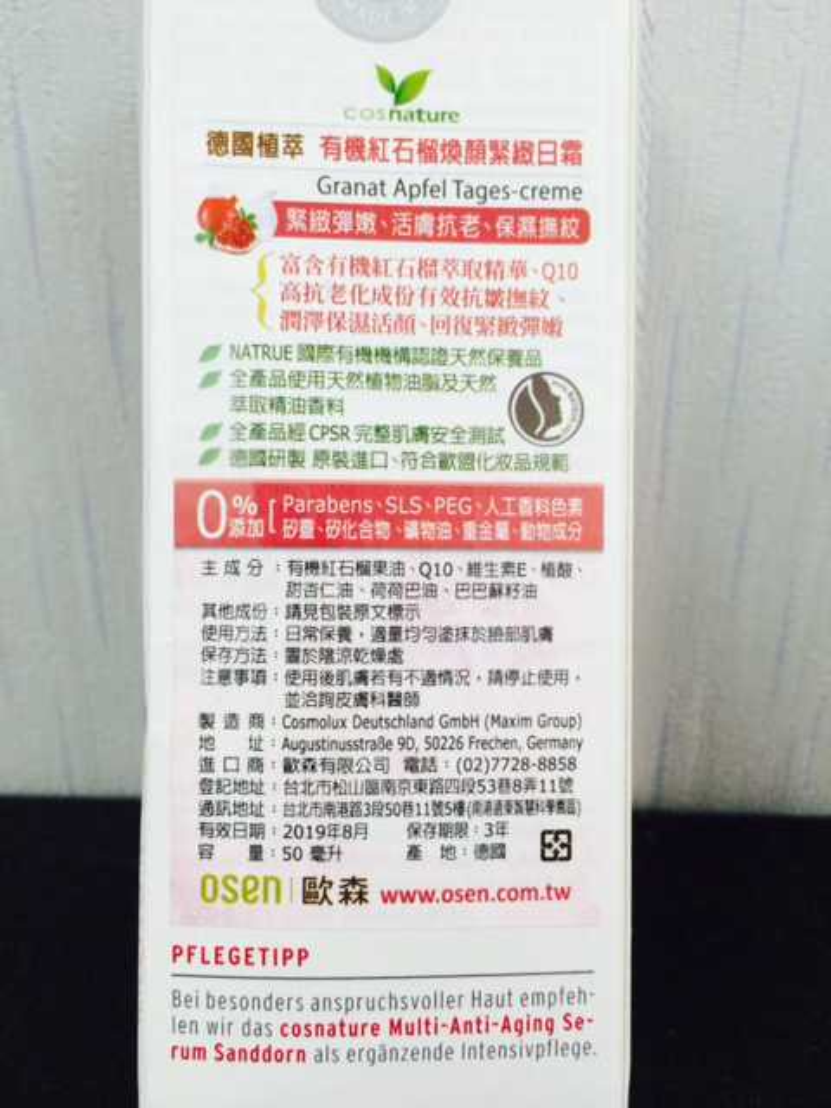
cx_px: 416
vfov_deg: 61.7
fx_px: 928
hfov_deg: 48.2
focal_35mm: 29
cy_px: 554
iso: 160
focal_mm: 4.15
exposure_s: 1/30
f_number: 2.2
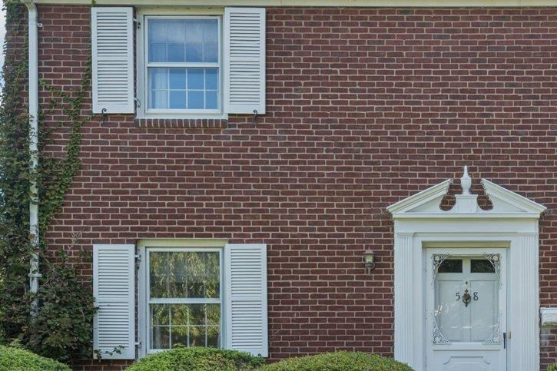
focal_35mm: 48
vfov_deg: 26.8
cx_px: 467
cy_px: 351
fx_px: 742
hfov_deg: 39.1
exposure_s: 1/100
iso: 200
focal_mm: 17
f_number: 8
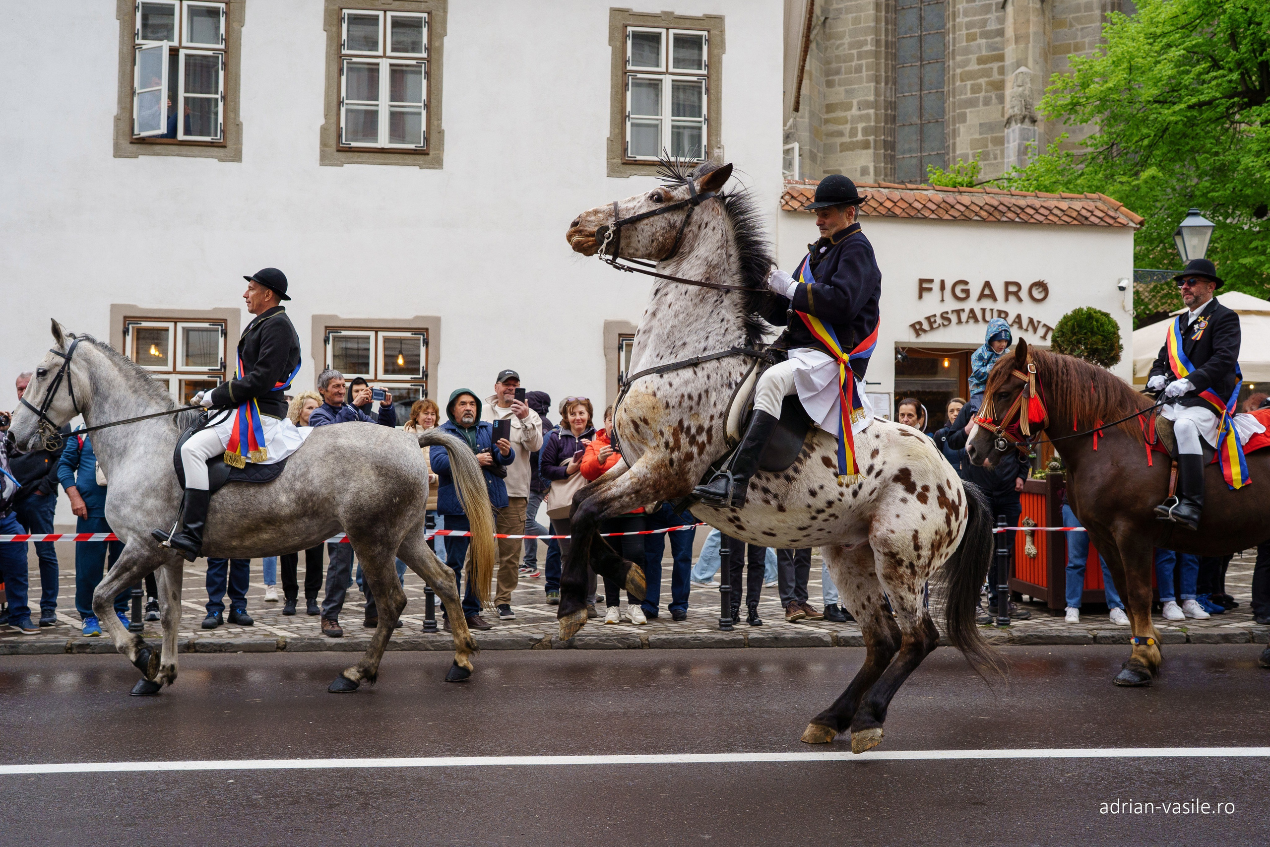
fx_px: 1235
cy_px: 424
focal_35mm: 35
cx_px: 635
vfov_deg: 37.9
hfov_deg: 54.4
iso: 800
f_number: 4.5
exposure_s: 1/640
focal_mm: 35
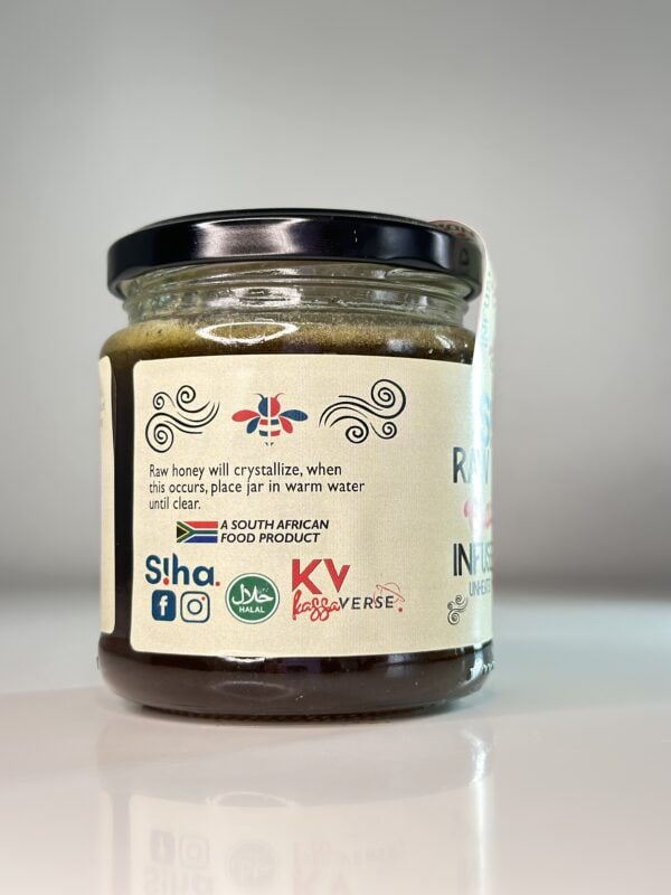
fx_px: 1241
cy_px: 448
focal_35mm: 48
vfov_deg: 39.7
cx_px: 336
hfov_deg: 30.3
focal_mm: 6.86
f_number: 1.78
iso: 125
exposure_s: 1/60
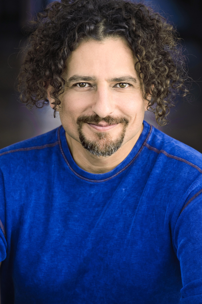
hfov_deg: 6.9
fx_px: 1685
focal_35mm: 200
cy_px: 152
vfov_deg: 10.3
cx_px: 101
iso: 400
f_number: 7.1
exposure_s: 1/160
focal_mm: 200
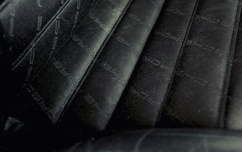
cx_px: 163
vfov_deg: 22.5
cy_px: -19
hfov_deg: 37.1
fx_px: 356
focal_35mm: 54
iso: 1000
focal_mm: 6.76
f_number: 1.78
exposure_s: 1/25
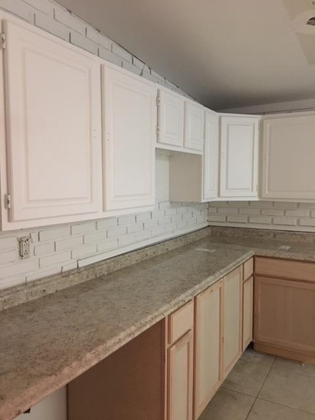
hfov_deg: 48.2
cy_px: 210
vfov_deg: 61.7
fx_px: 352
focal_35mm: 29
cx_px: 158
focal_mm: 4.15
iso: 125
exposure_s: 1/4
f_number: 2.2
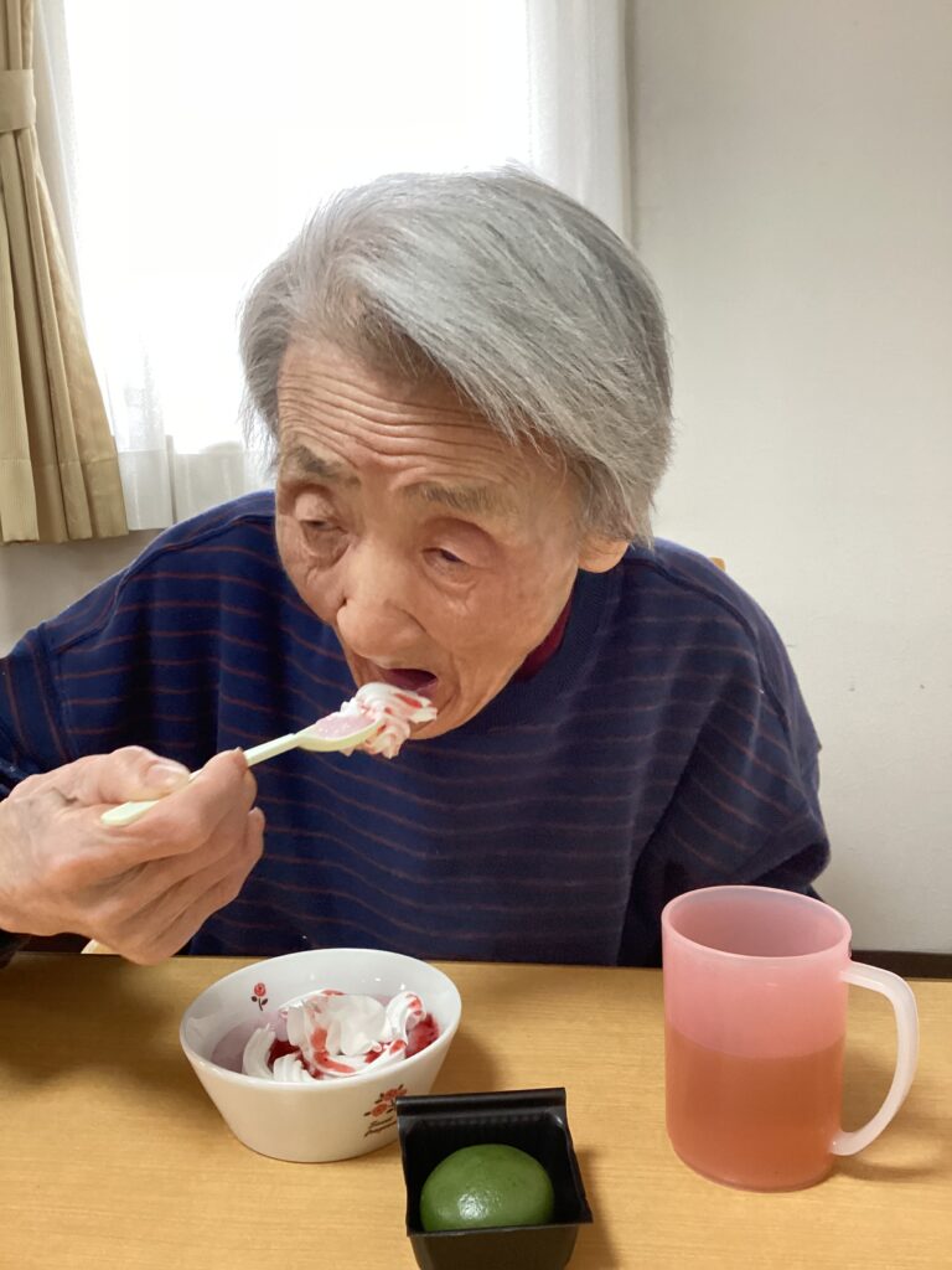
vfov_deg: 58.4
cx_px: 476
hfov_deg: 45.4
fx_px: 1137
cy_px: 635
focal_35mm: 31
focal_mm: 3.3
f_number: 2.4
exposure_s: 1/50
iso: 320
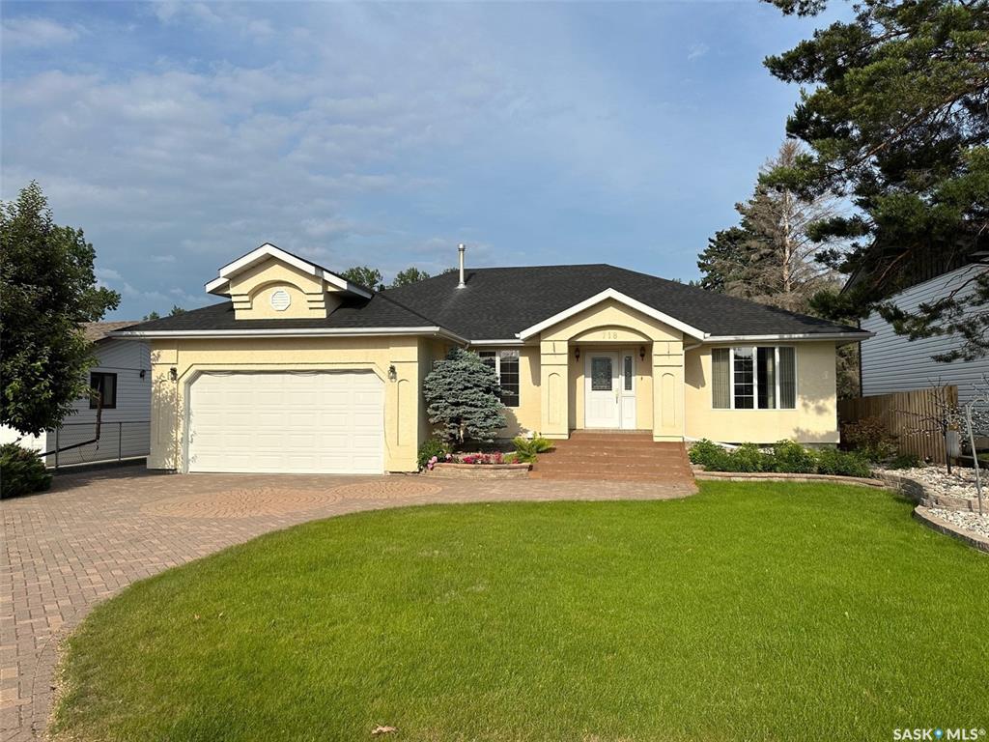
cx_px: 494
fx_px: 686
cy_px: 371
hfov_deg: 71.6
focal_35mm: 24
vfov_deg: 56.8
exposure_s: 1/6623
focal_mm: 6.86
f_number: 1.78
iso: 80
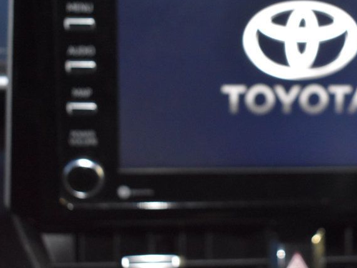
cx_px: 316
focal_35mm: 98
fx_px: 1011
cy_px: 102
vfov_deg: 15.1
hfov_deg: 19.7
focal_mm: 38
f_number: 4.8
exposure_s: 1/20
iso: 3200
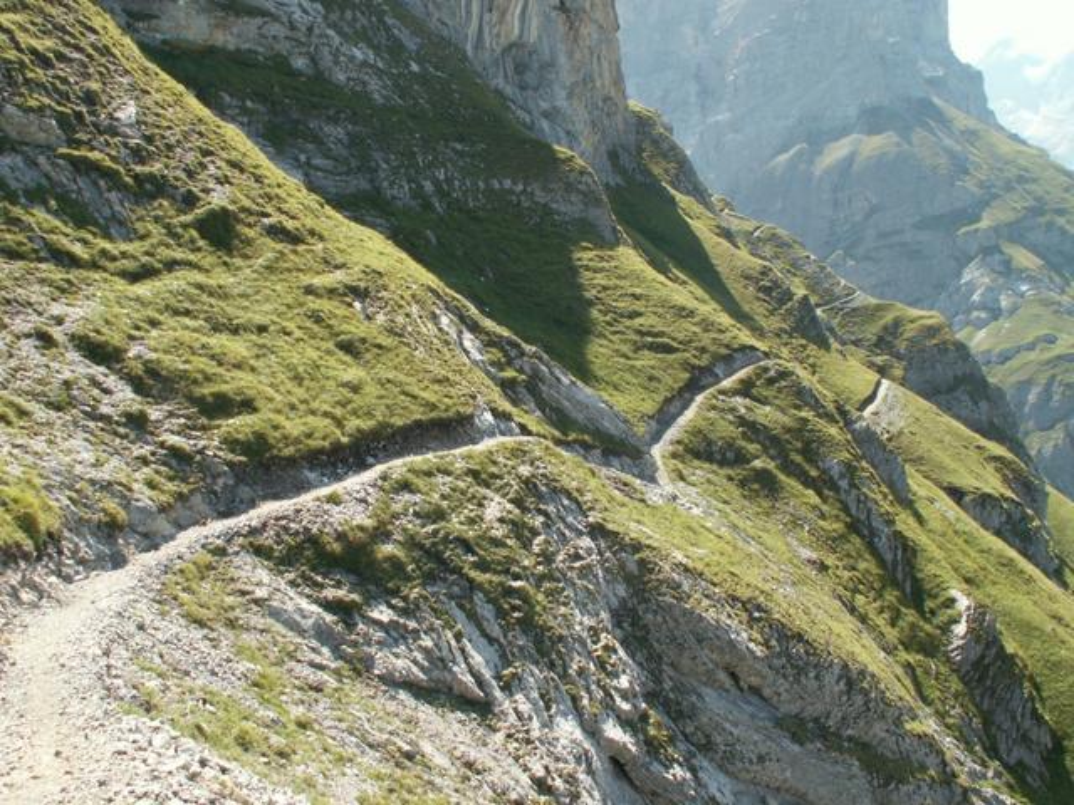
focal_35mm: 35
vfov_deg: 40.7
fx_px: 1086
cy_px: 402
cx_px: 537
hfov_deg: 52.6
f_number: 5
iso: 50
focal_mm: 5.86
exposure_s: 1/100
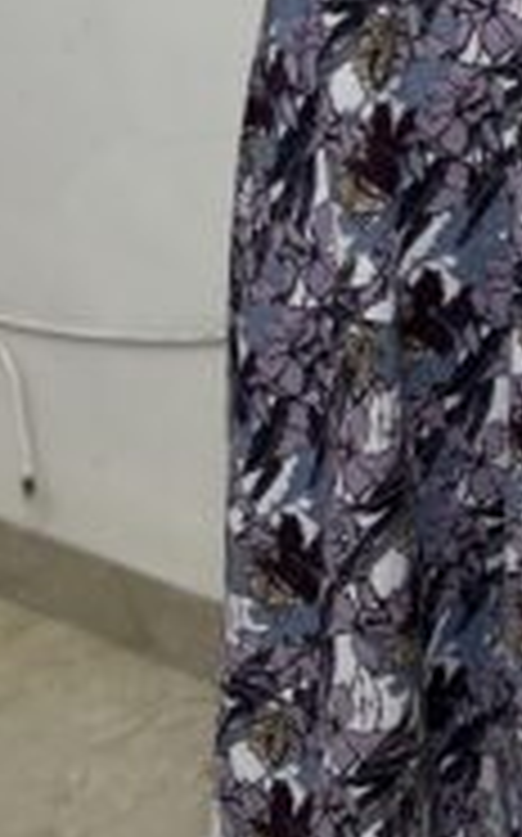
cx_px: 634
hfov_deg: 14.2
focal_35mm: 89
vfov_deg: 22.4
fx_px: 2029
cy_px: 0
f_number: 1.5
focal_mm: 5.7
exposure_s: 1/50
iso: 80
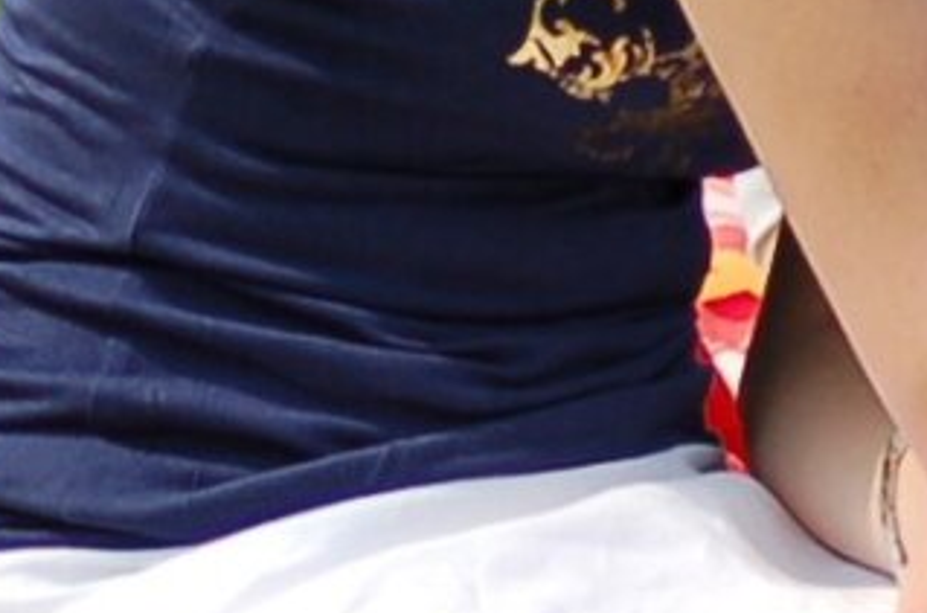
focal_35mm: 724
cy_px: -572
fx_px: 18597
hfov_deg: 2.8
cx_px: 2598
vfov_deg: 1.9
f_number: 5
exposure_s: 1/1250
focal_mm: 70
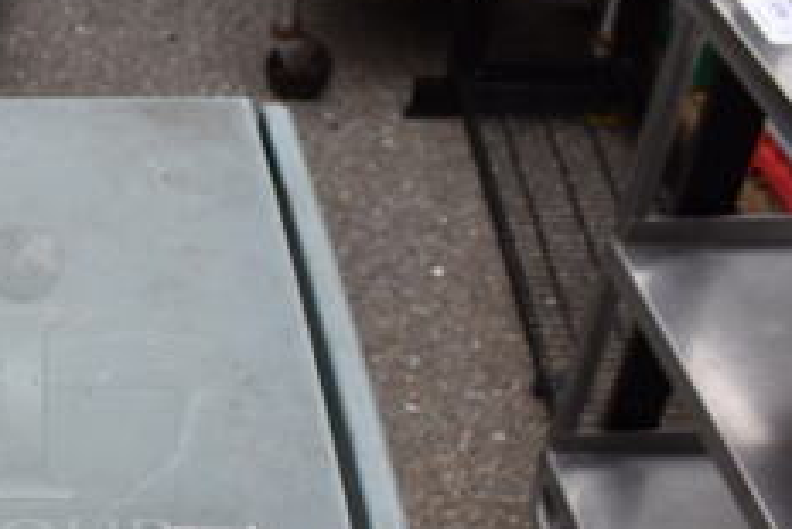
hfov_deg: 25.3
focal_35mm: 71
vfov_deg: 19.1
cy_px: 399
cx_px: -178
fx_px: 1563
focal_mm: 18
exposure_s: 1/250
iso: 200
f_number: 6.3
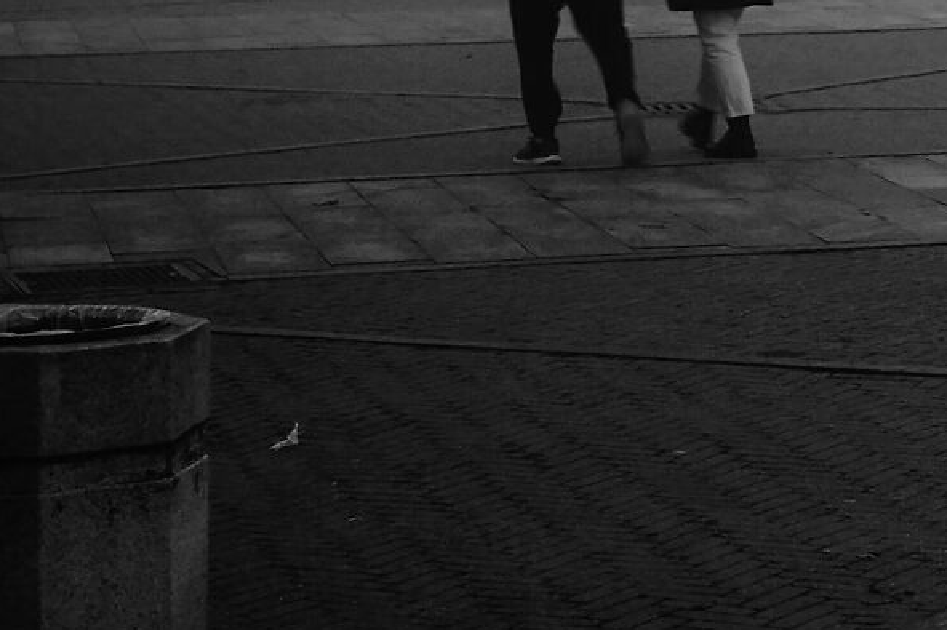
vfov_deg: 9.5
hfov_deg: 13.7
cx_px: 1355
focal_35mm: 142
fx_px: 3733
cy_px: -117
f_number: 4.5
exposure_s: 1/25
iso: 1250
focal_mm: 35
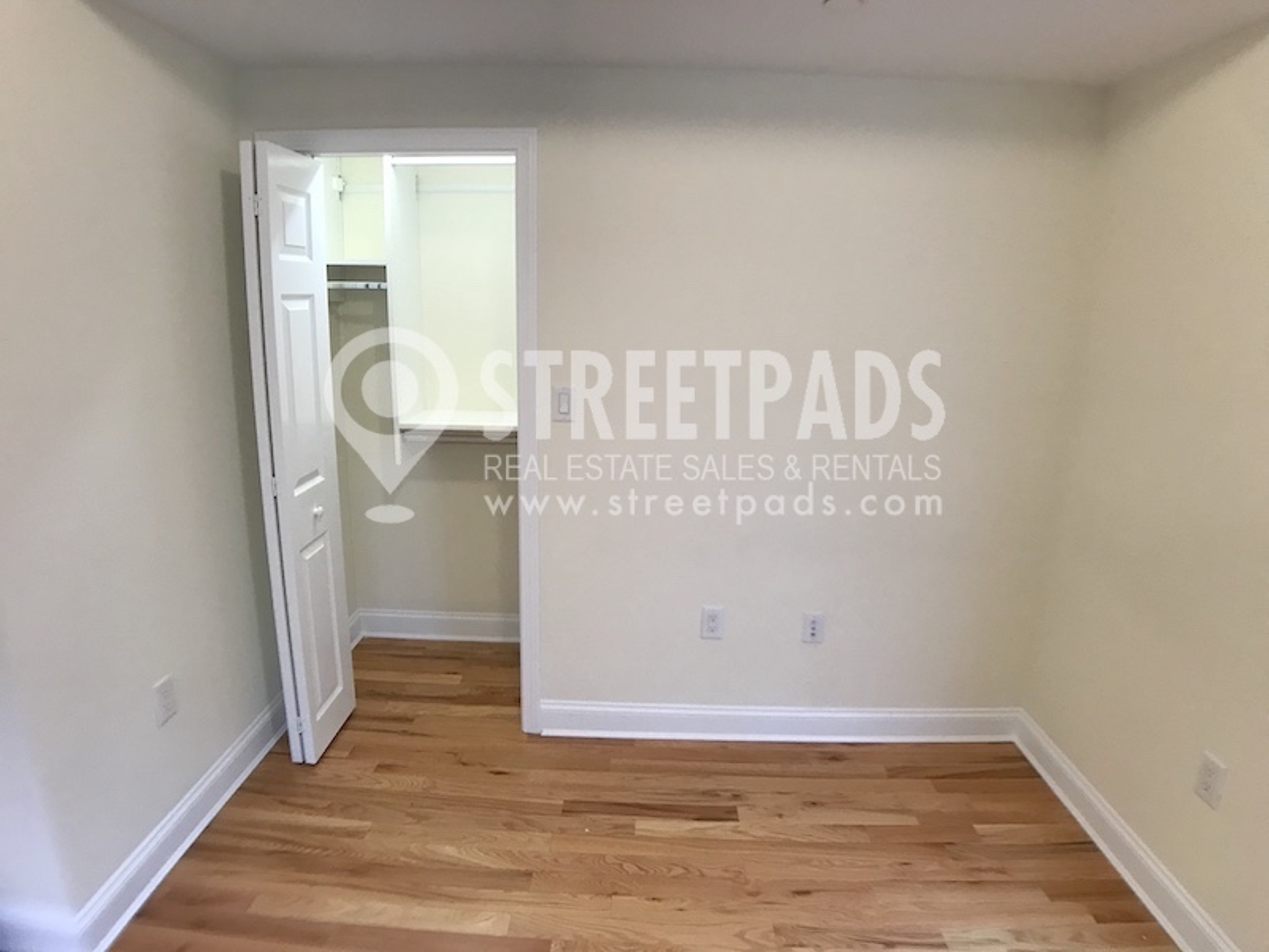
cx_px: 634
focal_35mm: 28
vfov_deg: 49.7
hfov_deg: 63.4
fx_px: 1026
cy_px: 476
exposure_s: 1/31
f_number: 1.8
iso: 40
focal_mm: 3.99
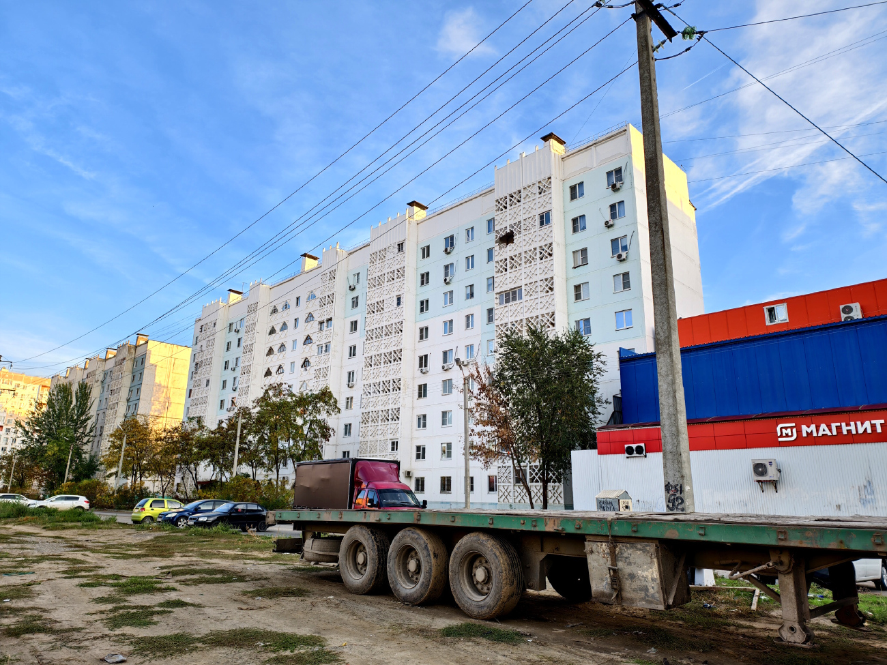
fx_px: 589
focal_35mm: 23
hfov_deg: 73.9
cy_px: 332
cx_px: 444
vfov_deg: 58.9
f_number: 1.57
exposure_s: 1/185
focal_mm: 6.54
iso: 71
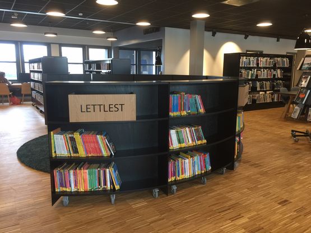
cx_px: 156
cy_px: 116
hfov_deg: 61.7
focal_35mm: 29
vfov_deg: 48.2
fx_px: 260
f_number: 2.2
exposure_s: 1/17
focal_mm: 4.15
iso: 40
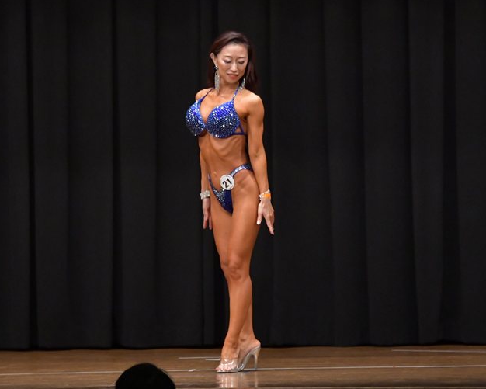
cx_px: 234
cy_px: 196
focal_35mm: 252
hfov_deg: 7.7
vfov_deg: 6.1
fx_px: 3625
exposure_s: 1/400
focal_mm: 145
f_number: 5.6
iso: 6400
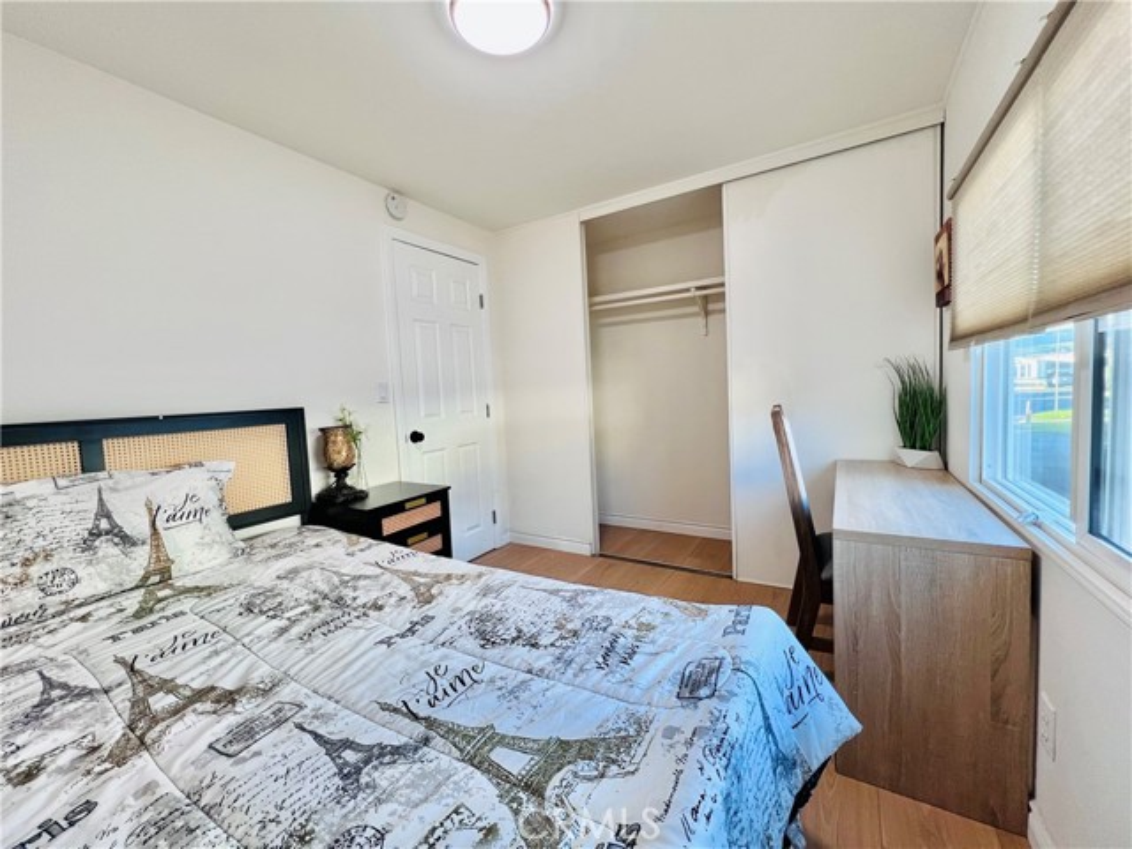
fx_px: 425
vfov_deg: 89.9
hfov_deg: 106.2
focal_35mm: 13
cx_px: 566
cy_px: 424
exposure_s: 1/120
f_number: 1.8
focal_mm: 1.57
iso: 160
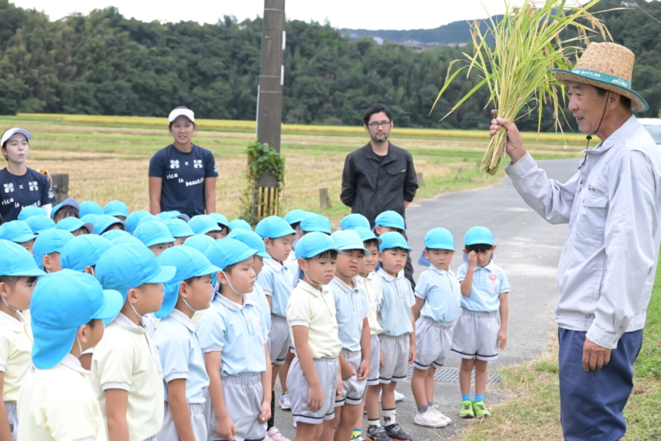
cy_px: 220
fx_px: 1231
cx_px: 330
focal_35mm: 67
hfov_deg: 30.1
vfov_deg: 20.3
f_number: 7.1
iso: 5000
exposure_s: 1/3200
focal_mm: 67
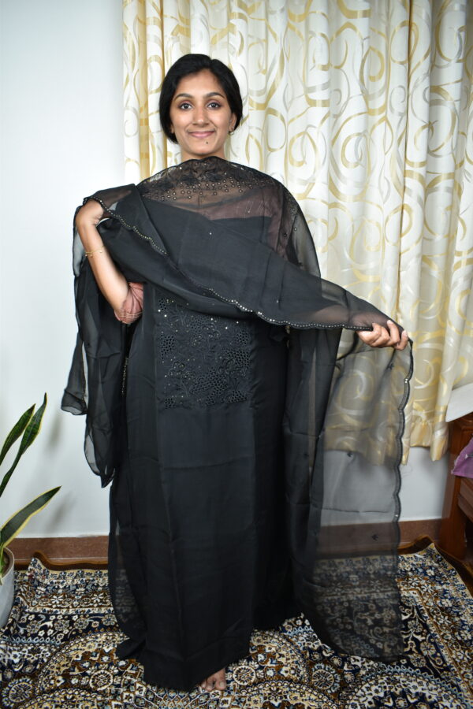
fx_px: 532
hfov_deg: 47.9
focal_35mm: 27
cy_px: 354
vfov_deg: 67.4
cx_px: 236
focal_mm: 18
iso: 200
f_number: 4
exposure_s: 1/40
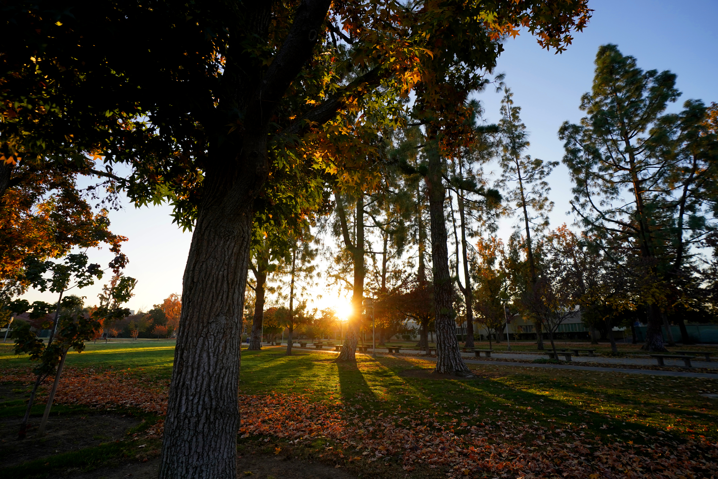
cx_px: 359
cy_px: 240
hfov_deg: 96.7
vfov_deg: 73.7
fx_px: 319
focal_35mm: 16
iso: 320
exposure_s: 1/320
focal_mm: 16
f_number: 5.6
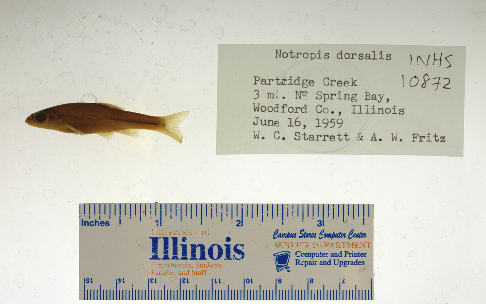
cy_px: 162
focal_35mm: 62
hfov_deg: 33.0
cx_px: 242
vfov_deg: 21.0
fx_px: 821
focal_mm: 60
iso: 100
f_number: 10
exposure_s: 1/200
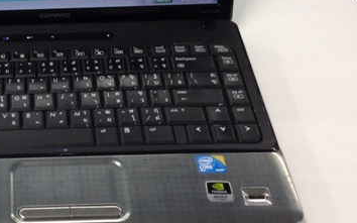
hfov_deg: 25.0
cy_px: 49
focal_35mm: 79
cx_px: 4
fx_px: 768
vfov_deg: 16.4
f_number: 2.4
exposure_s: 1/20
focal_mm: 4.12
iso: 80
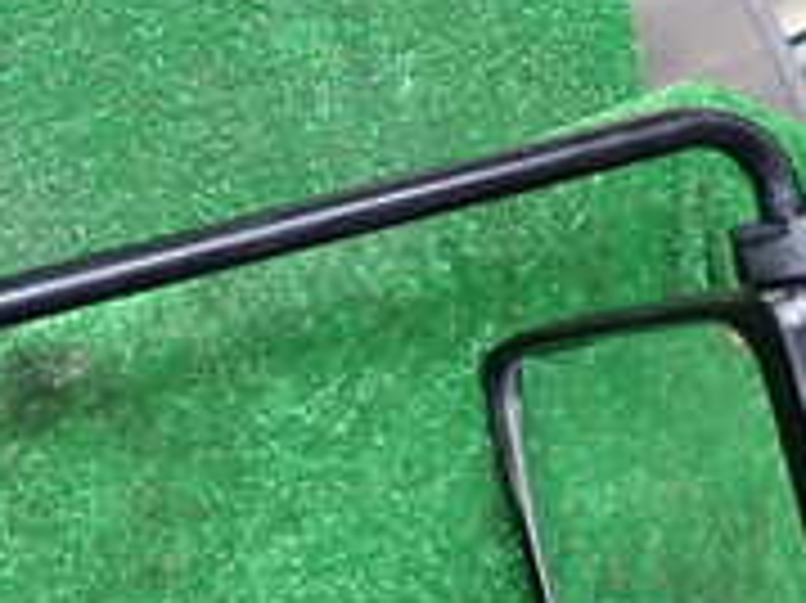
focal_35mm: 84
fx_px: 1955
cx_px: 72
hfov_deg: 22.7
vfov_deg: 17.5
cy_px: 414
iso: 250
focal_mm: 4.5
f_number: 2
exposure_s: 1/30
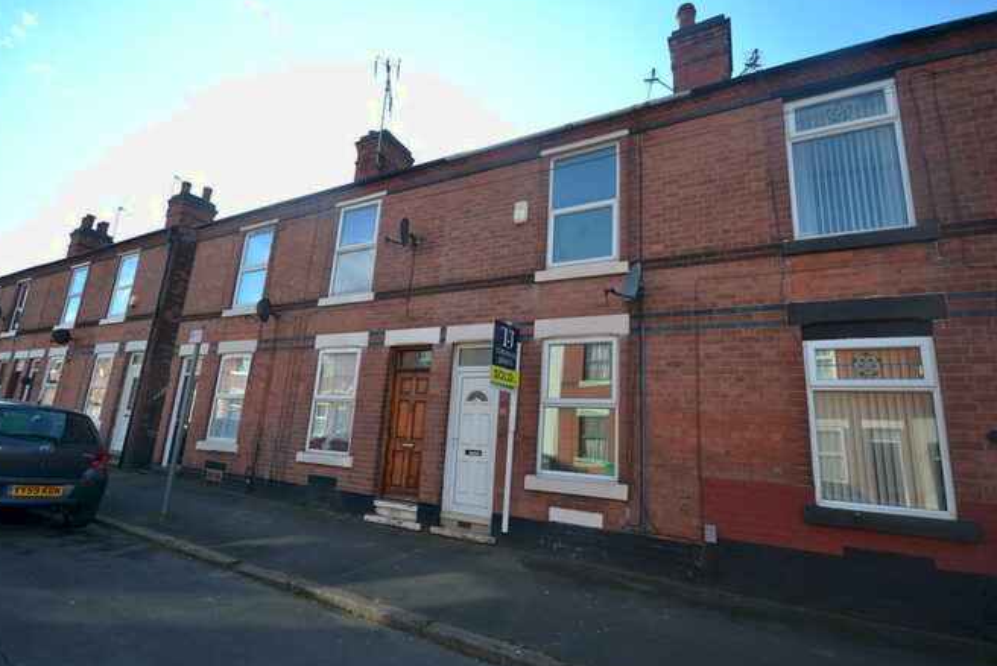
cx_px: 485
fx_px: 443
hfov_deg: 96.7
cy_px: 331
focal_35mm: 16
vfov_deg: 73.8
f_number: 5.6
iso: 100
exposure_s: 1/125
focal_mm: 10
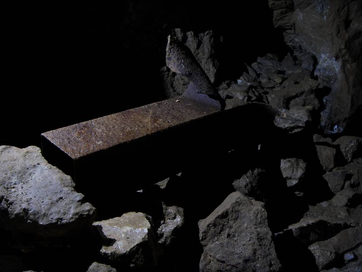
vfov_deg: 36.8
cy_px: 136
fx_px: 408
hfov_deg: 47.9
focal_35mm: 39
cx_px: 181
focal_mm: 6.6
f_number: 3.5
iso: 80
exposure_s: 2
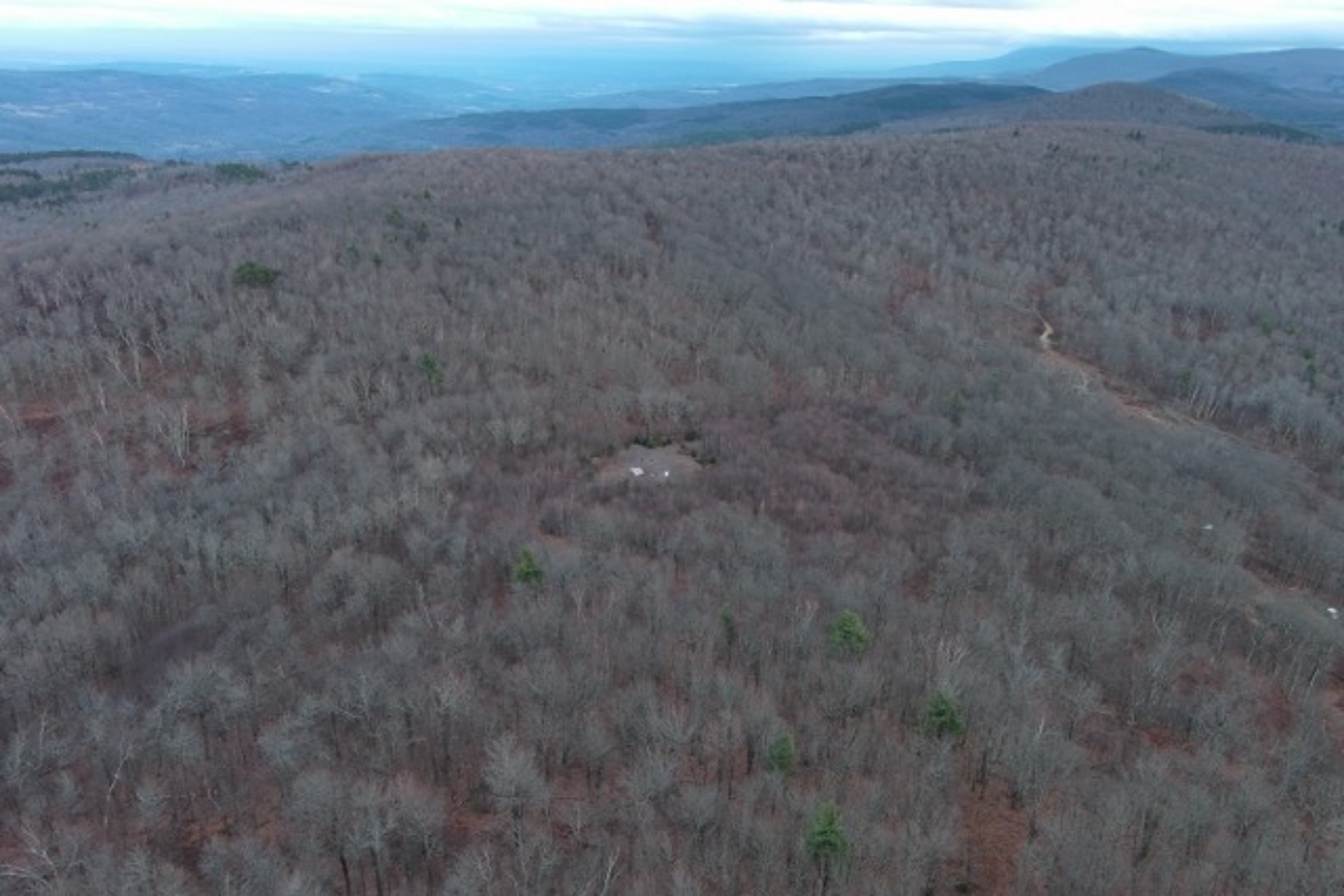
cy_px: 448
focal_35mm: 29
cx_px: 672
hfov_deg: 63.6
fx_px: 1083
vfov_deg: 45.0
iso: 200
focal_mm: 10.57
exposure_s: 1/20.7
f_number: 2.8
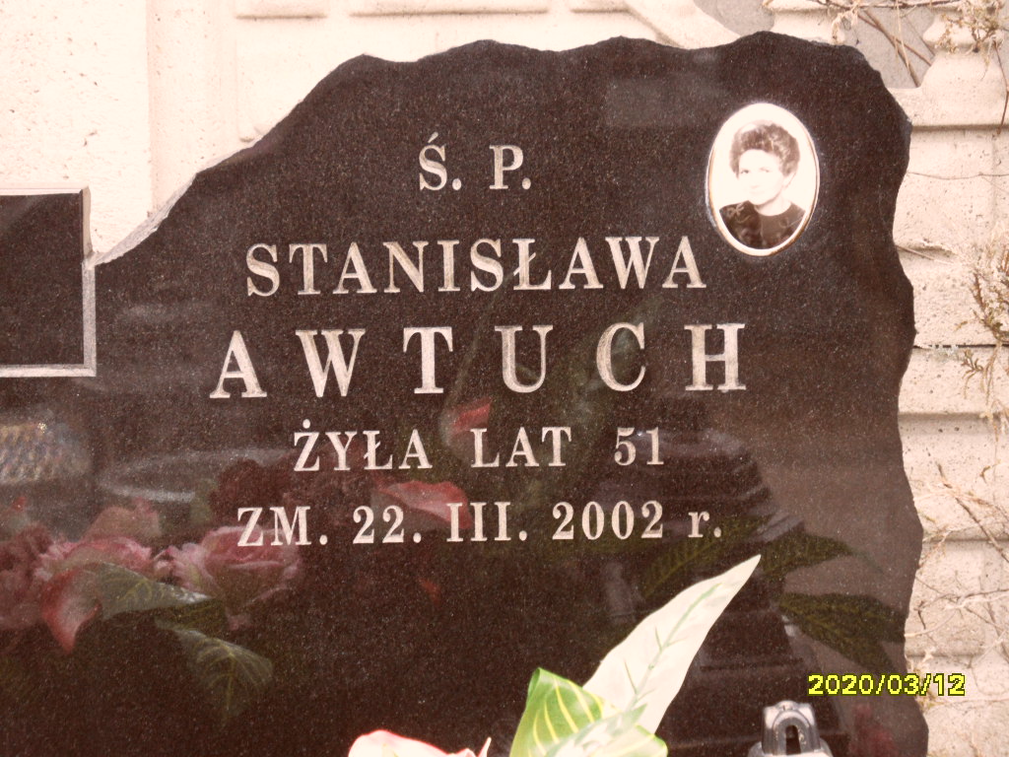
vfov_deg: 12.3
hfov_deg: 16.4
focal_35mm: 120
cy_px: 378
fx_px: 3498
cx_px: 504
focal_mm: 20
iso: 200
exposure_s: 1/60
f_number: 4.4
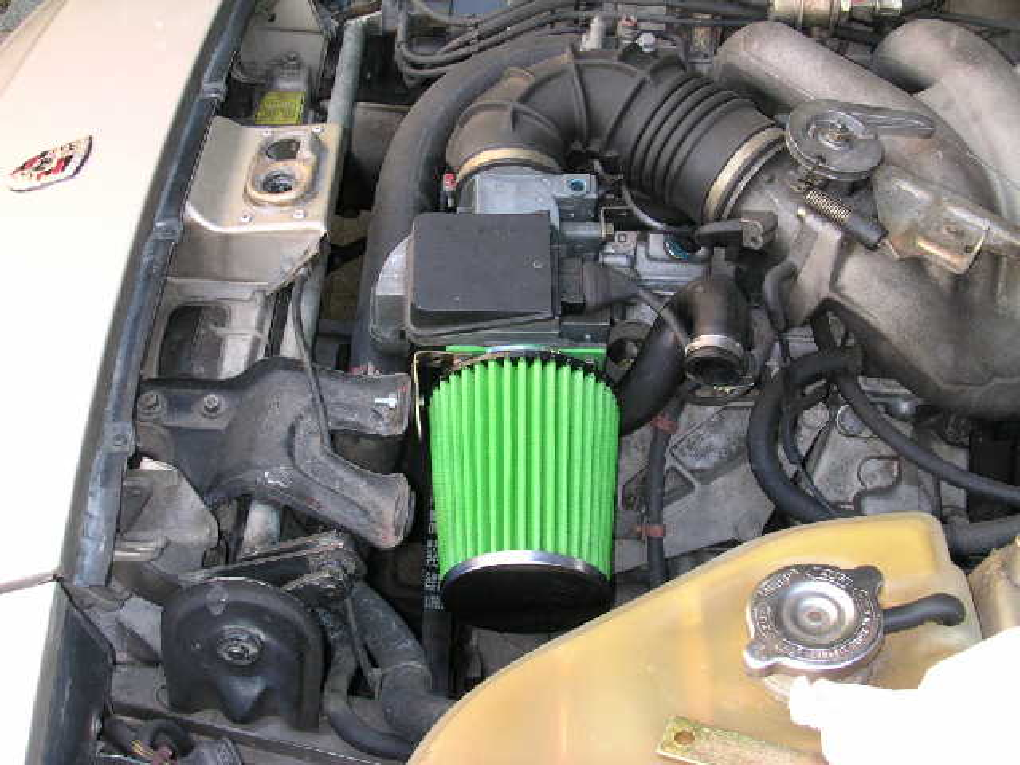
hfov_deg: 38.9
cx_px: 510
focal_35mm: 49
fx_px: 1444
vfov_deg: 29.7
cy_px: 382
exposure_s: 1/30
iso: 100
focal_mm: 7.5
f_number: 3.2
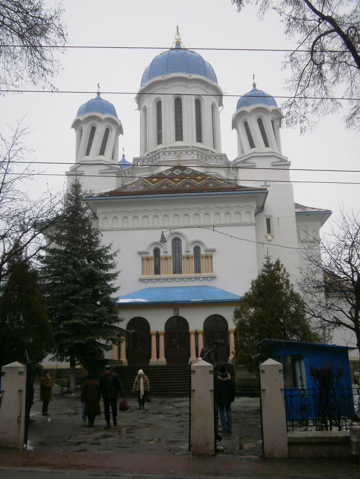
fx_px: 513
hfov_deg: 38.7
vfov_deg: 50.1
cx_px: 180
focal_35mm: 37
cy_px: 240
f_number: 3.1
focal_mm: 6.51
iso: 100
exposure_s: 1/250
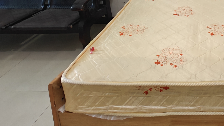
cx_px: 209
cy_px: -39
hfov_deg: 46.5
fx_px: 226
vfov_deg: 26.4
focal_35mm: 38
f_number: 2.2
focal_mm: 2.62
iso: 400
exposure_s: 1/25
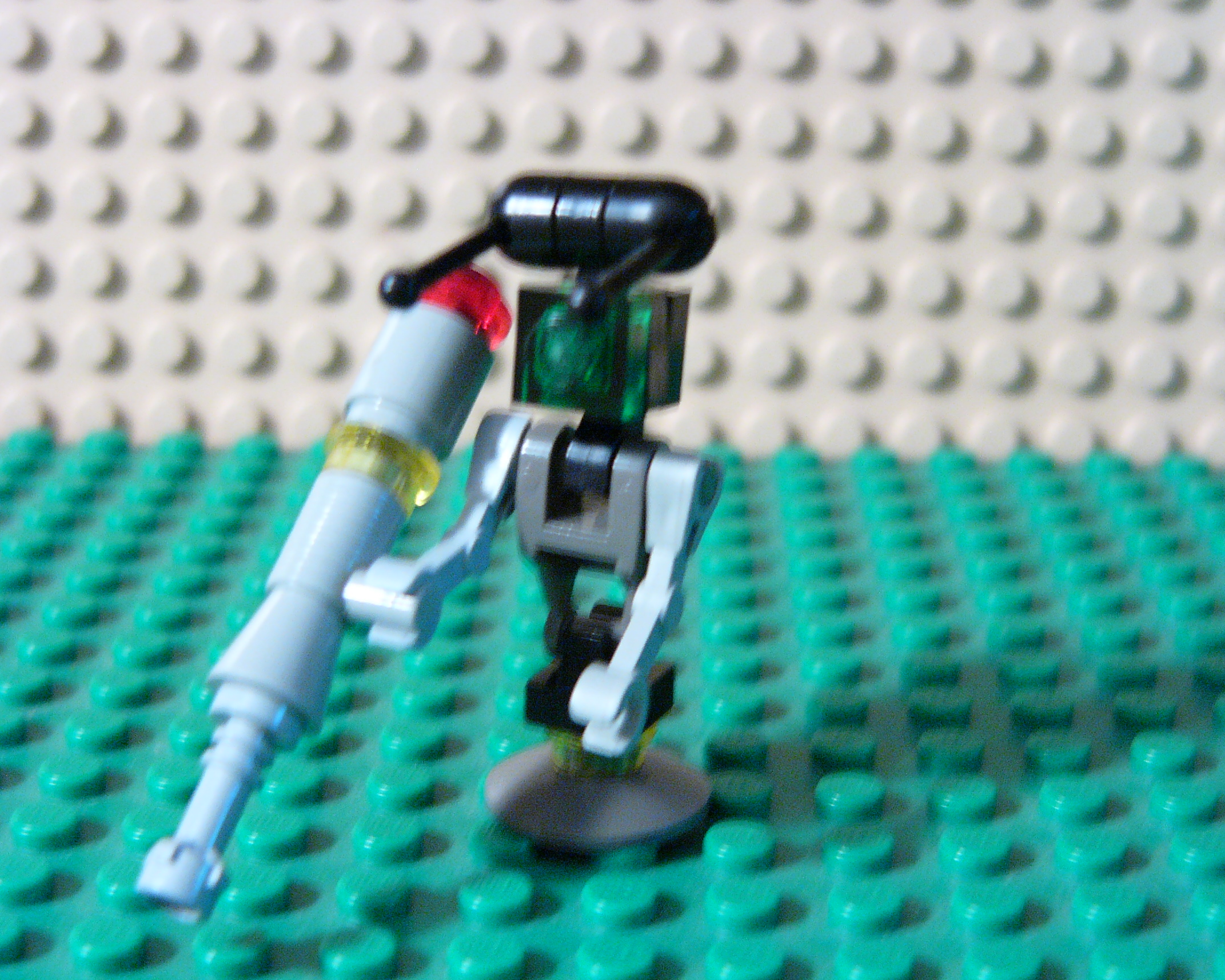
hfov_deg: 29.6
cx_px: 603
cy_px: 488
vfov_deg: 23.9
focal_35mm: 64
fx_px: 2321
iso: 200
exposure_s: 1/4
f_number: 2.8
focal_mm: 10.2
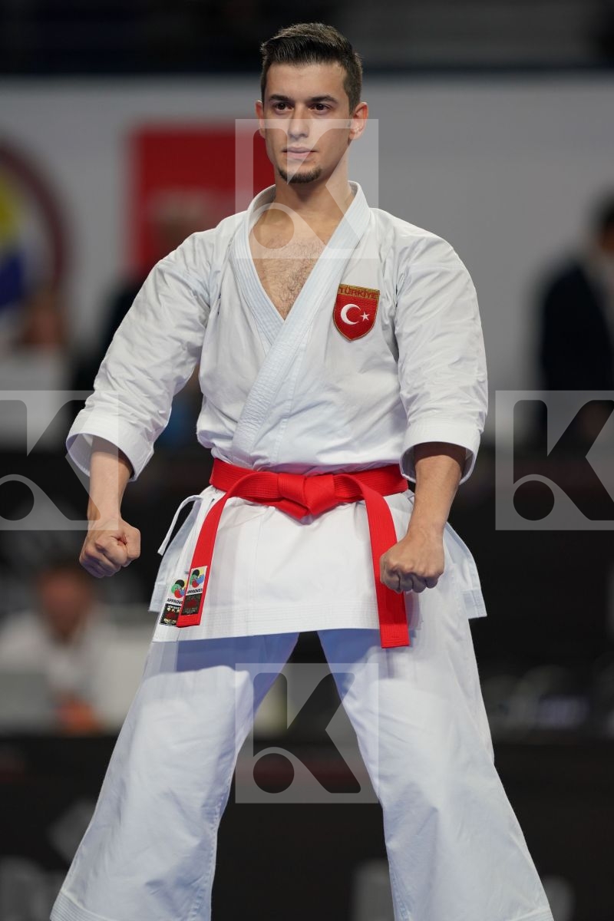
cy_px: 460
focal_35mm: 400
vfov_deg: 5.2
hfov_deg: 3.4
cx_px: 307
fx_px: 10233
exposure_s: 1/500
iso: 800
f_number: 2.8
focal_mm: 400
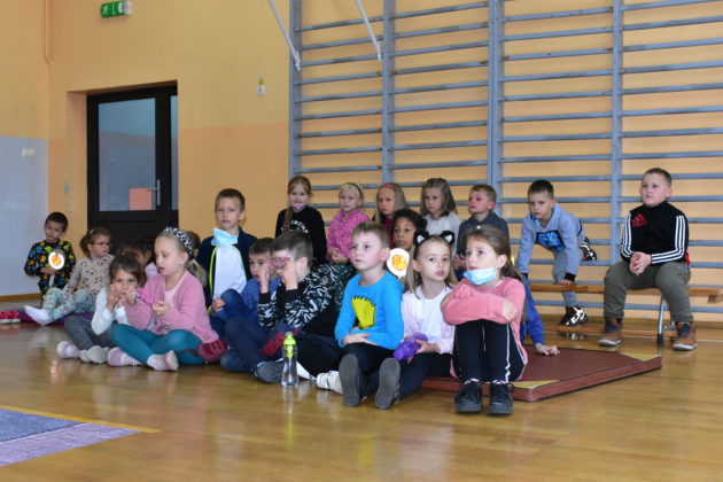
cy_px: 241
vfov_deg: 28.1
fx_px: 964
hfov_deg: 41.1
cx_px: 362
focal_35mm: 48
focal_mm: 32
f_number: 8
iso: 3200
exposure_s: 1/200
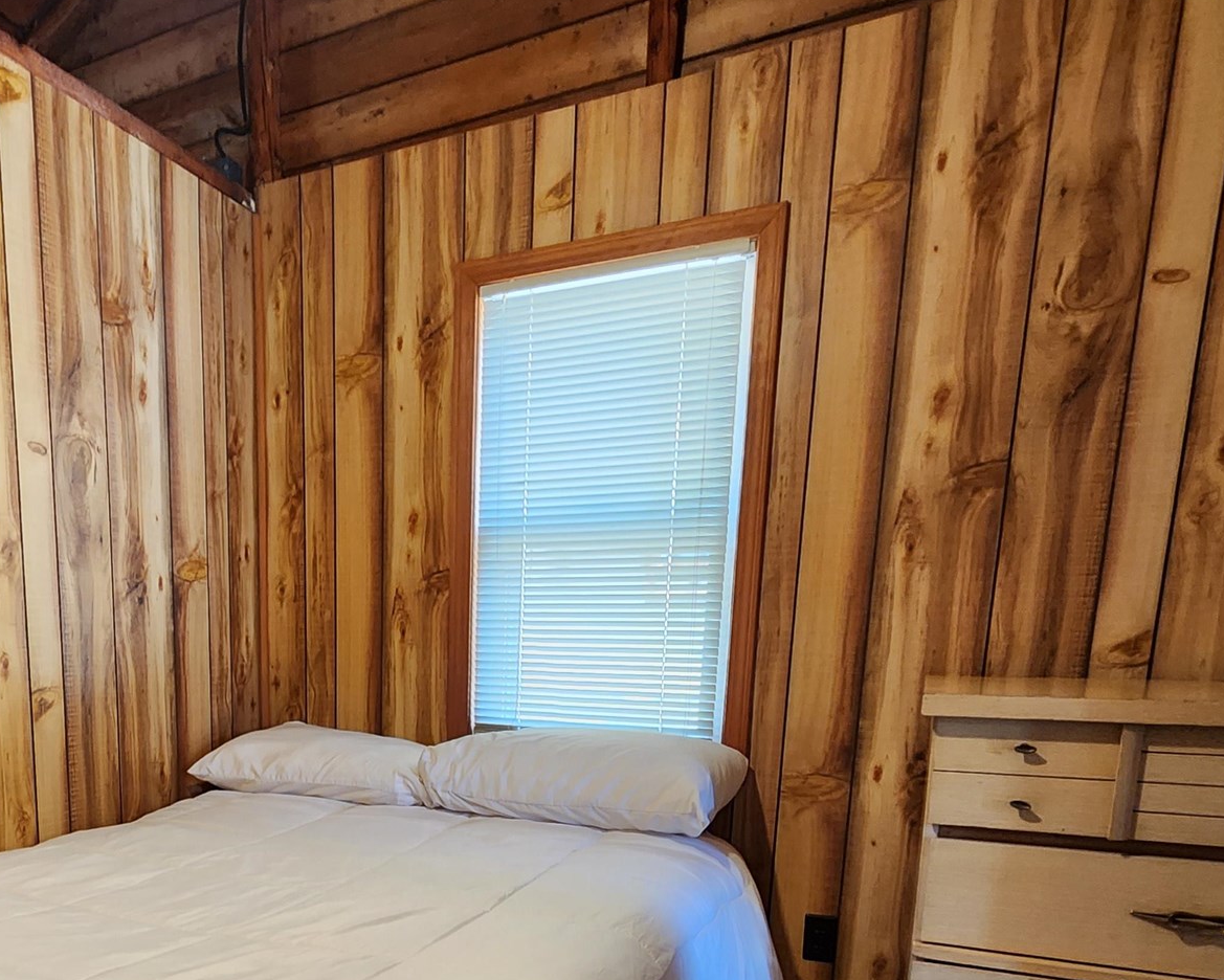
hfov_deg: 65.3
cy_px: 823
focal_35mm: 25
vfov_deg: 52.1
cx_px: 357
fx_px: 906
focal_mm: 2.2
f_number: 2.2
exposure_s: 1/30
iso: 320
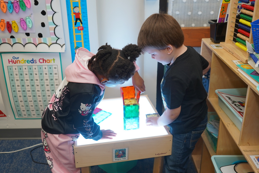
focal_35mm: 36
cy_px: 86
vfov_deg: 36.9
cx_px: 130
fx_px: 259
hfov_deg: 53.1
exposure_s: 1/60
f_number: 4
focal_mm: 36
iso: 320
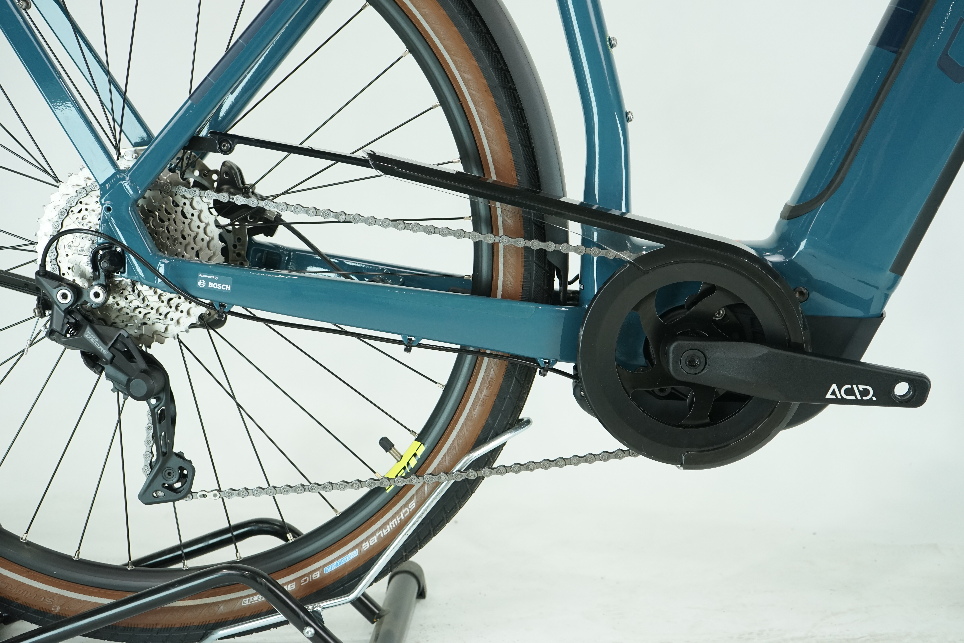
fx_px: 1392
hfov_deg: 38.2
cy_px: 322
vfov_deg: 26.0
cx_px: 482
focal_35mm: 52
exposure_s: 1/200
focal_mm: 52
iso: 1600
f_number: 5.6
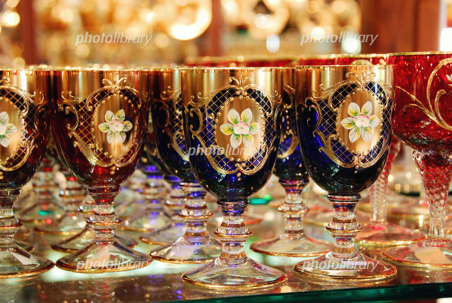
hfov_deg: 26.0
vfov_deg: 17.5
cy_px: 152
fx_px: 980
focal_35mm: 78
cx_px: 226
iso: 400
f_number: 6.3
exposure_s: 1/10
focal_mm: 52
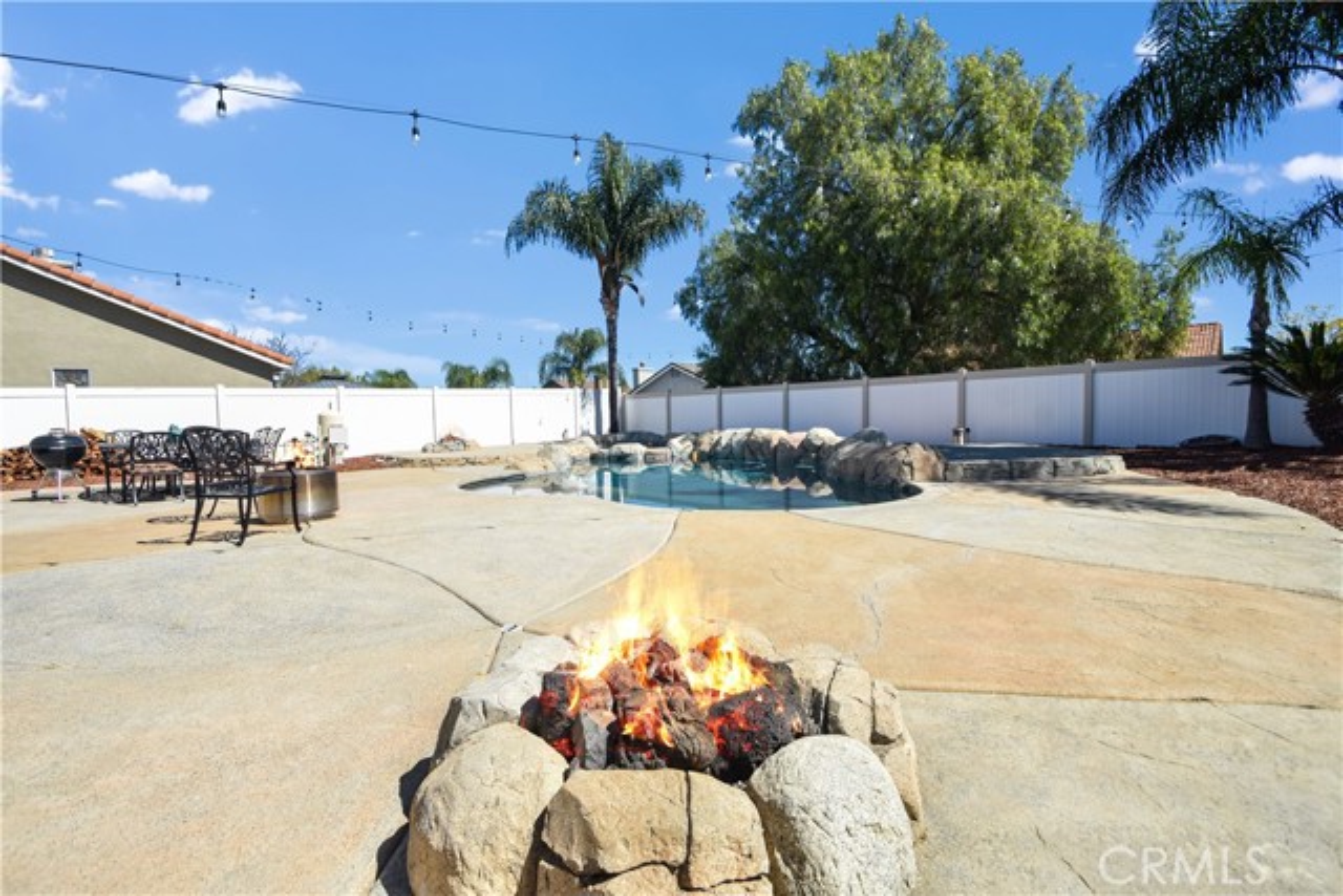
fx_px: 560
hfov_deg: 100.4
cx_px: 672
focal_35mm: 15
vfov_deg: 77.4
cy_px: 448
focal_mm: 10
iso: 160
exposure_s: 1/500
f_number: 8
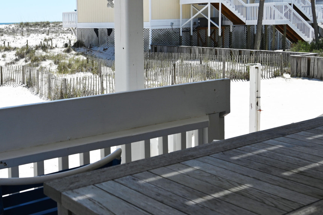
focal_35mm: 52
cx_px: 64
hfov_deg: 36.8
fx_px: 466
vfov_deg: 25.8
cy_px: 62
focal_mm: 20
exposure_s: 1/500
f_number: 8
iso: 100
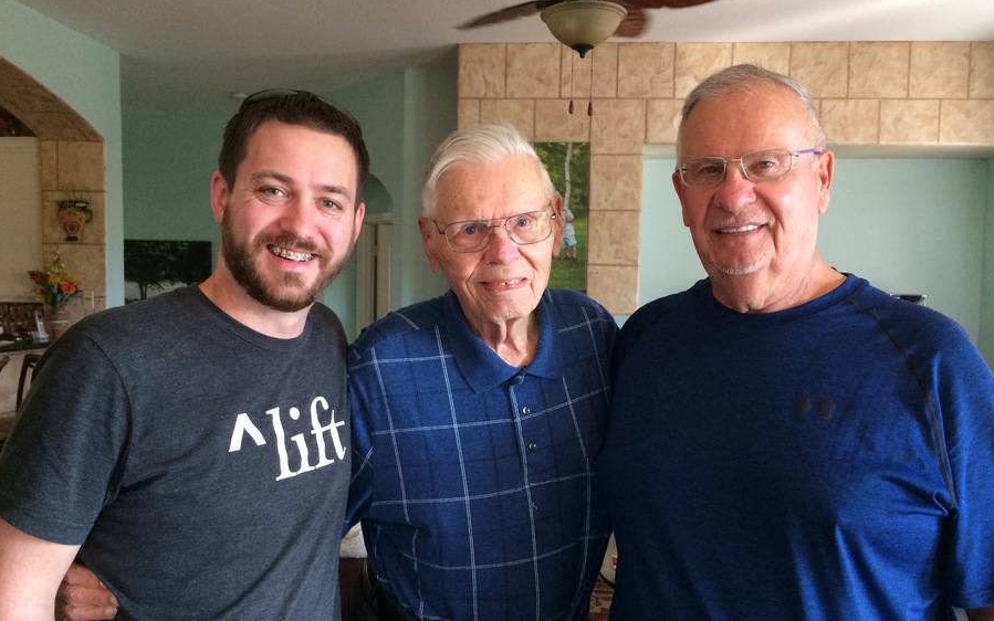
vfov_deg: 40.5
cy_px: 345
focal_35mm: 31
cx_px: 498
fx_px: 840
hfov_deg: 61.2
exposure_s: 1/30
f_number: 2.2
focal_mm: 4.15
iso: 200
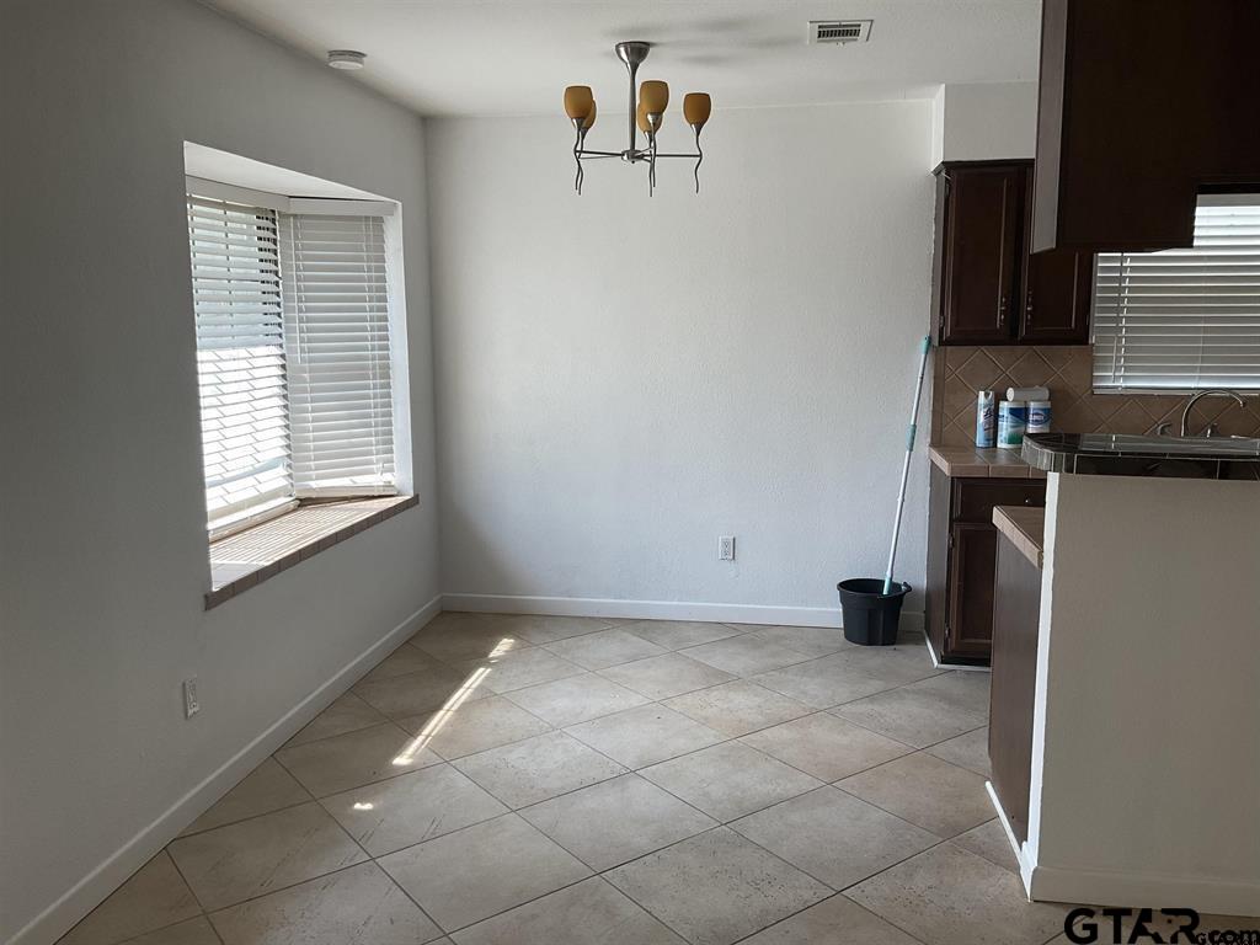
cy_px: 472
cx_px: 630
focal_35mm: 29
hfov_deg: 61.7
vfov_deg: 48.2
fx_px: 1056
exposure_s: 1/120
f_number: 1.8
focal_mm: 3
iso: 25
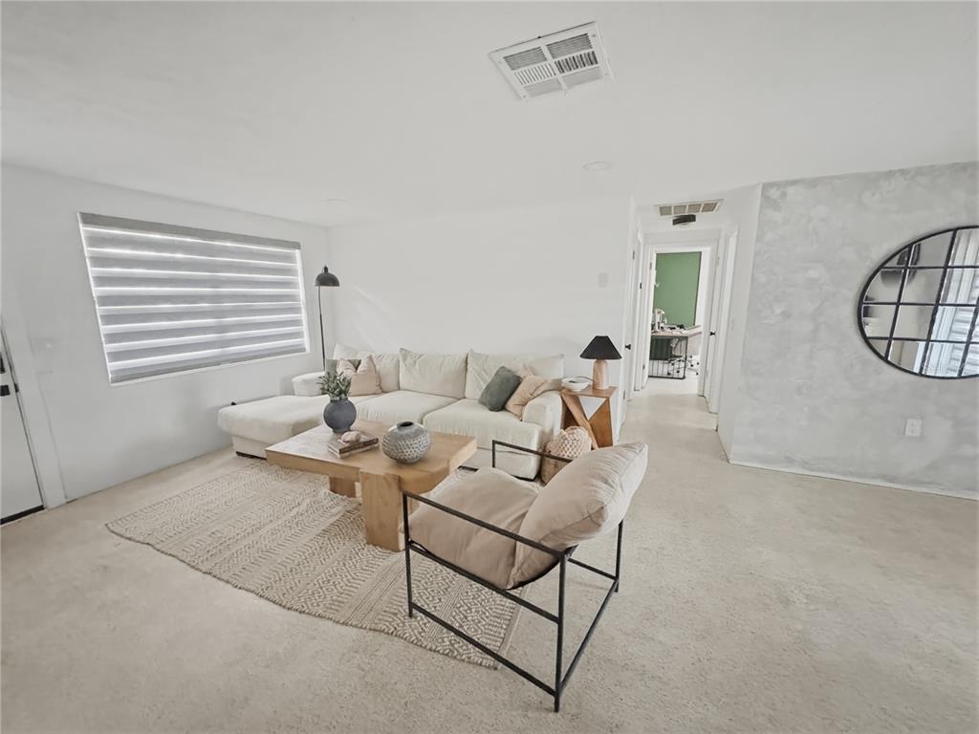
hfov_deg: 102.1
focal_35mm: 14
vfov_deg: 85.7
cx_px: 490
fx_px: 396
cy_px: 367
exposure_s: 1/30
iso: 1250
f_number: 2.2
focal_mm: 2.2
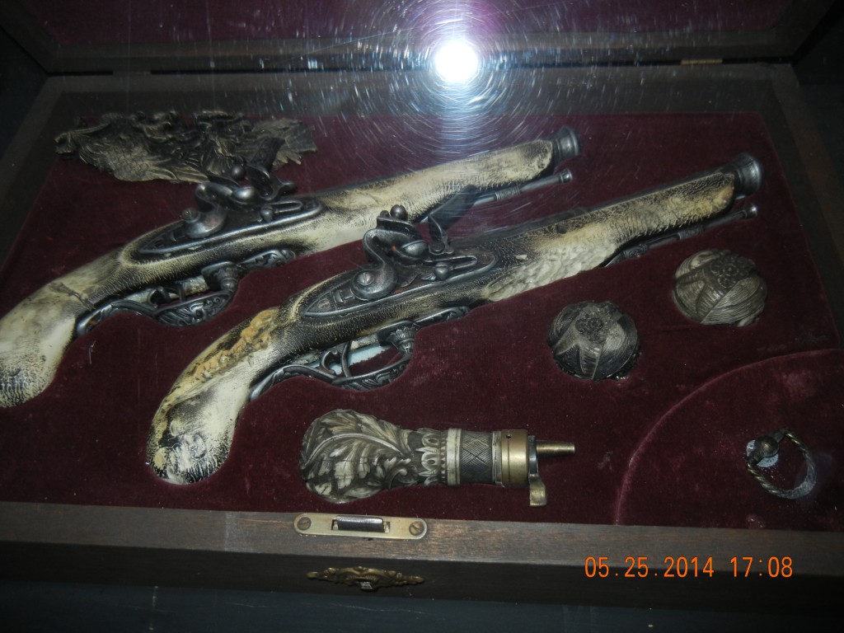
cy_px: 316
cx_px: 422
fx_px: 731
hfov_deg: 60.0
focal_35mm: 30
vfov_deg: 46.8
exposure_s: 1/30
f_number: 3.5
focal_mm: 5.4
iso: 200
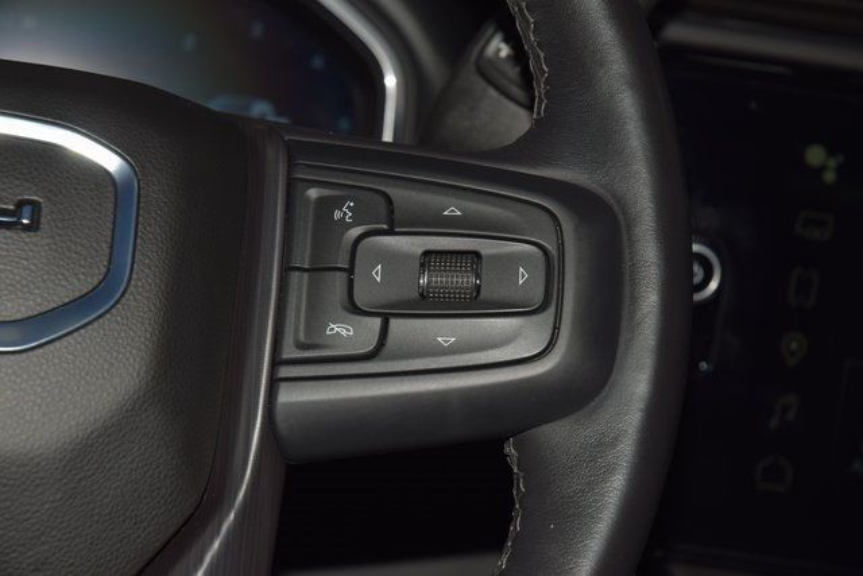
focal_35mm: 105
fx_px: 2517
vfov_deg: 13.0
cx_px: 432
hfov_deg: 19.5
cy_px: 288
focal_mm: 70
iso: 100
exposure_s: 1/125
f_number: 8
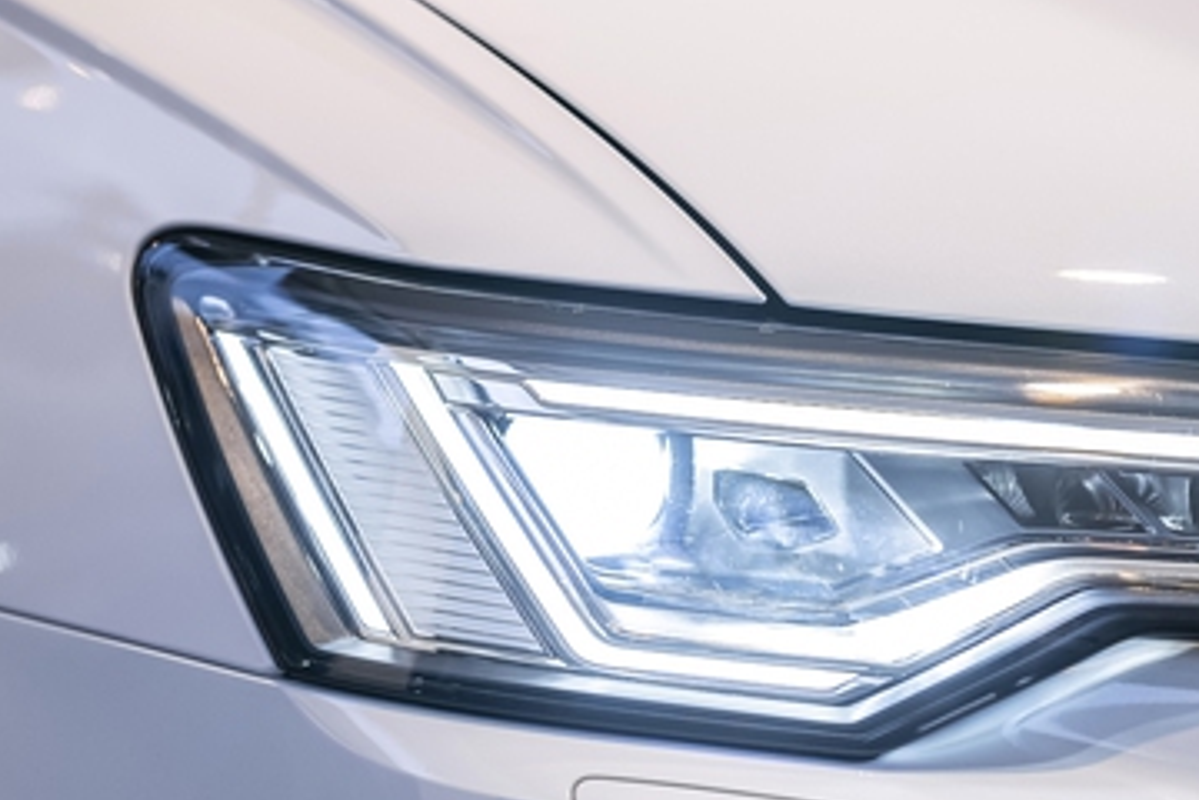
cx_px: 903
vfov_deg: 6.6
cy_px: 397
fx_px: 6894
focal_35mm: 207
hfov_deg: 9.9
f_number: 1.2
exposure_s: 1/200
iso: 640
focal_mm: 75
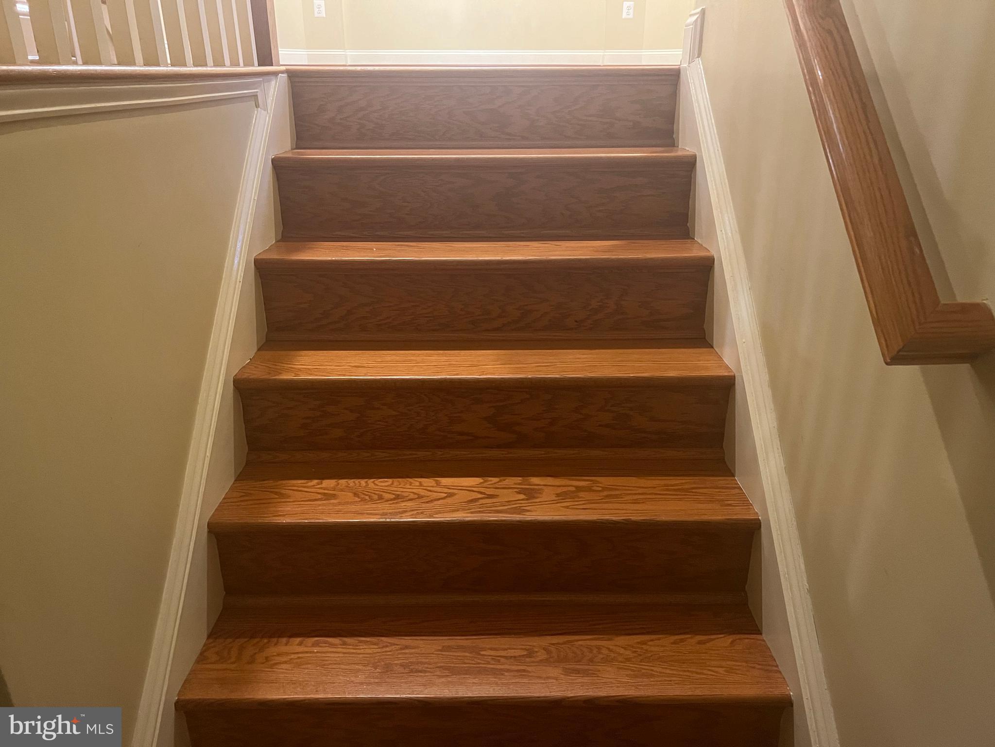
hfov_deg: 67.3
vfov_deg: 53.1
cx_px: 498
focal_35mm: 26
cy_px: 374
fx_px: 747
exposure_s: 1/30
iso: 500
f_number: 1.5
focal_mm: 5.7
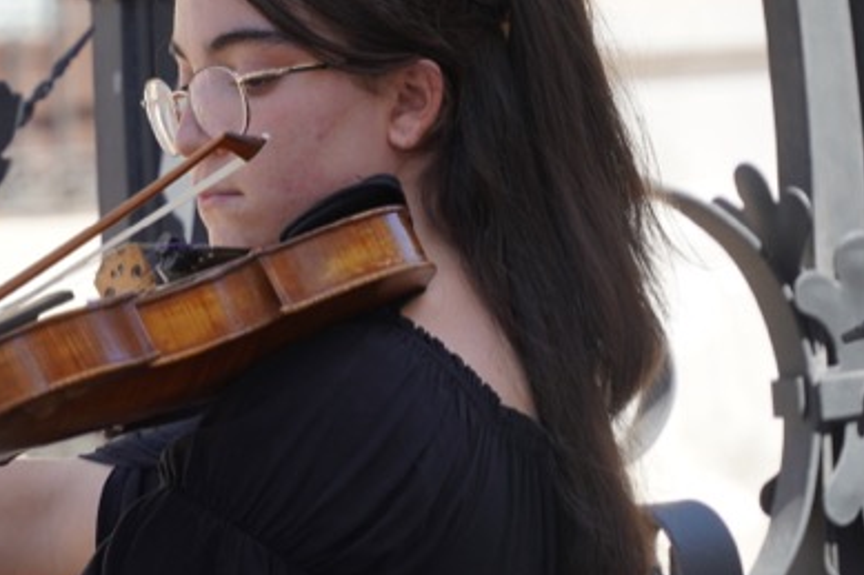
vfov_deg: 3.9
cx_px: 49
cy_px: 339
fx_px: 8492
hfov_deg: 5.8
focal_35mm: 354
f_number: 5.6
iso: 100
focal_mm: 115
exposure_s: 1/200
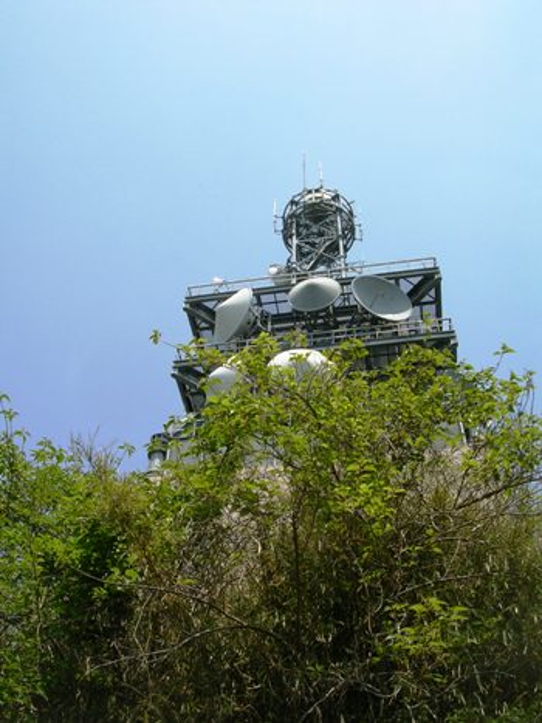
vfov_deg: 49.0
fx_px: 794
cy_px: 362
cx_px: 271
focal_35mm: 38
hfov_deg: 37.7
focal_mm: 5.8
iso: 50
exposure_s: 1/302
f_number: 5.6
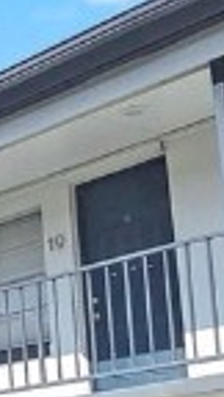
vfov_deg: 21.1
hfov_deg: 10.0
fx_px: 1066
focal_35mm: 101
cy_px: 273
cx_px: -368
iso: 50
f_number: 2.2
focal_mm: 2.2
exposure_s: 1/2417
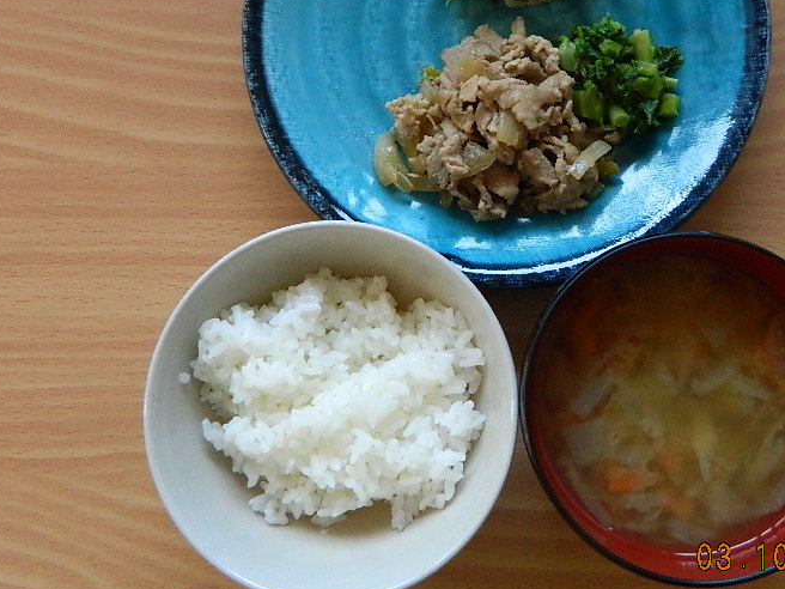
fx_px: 884
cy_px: 194
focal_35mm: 39
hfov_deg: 47.7
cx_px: 461
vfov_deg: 36.4
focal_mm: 4.5
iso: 400
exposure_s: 1/100
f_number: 3.1
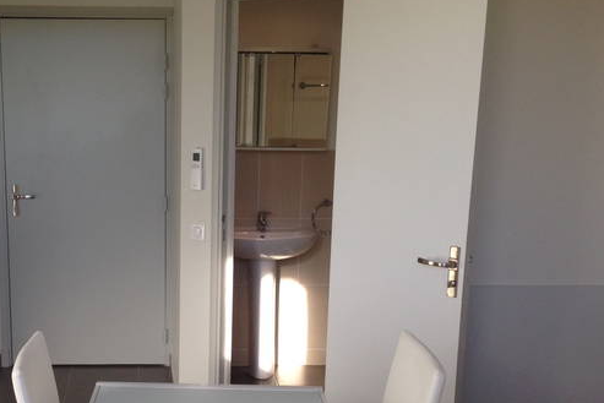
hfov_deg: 35.5
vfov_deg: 24.5
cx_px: 158
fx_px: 923
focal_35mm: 55
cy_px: 278
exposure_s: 1/120
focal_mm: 4.12
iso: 64
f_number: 2.4
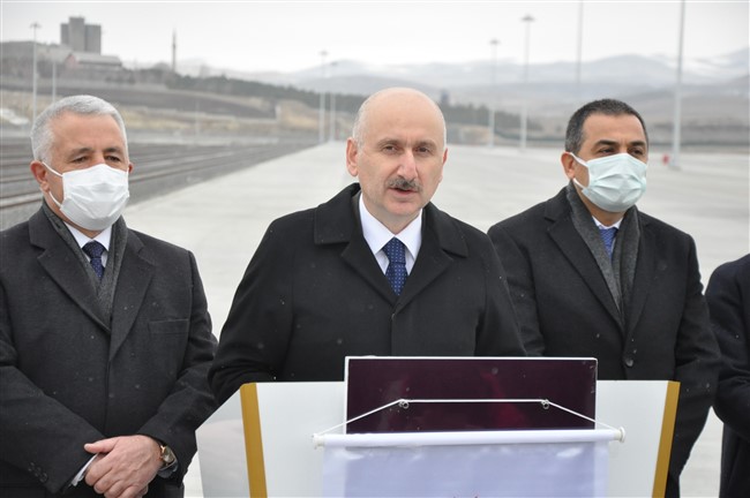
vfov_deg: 13.0
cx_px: 375
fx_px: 2185
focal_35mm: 105
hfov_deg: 19.5
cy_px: 249
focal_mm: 70
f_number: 5.3
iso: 1600
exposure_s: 1/400
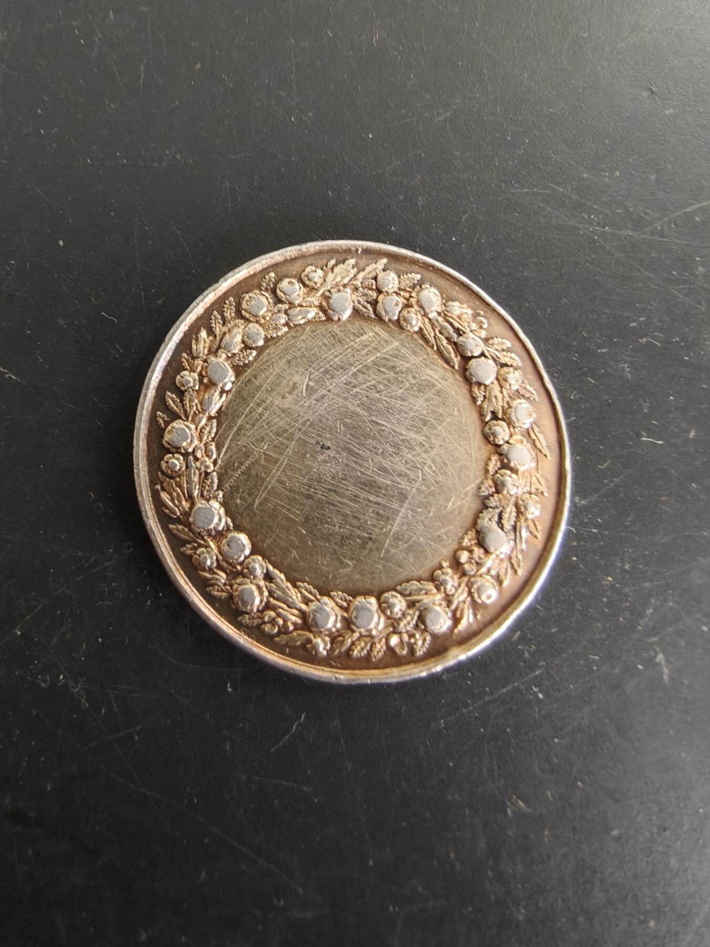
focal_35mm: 23
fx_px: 629
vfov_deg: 73.9
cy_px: 474
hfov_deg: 58.9
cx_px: 355
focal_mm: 2.32
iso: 320
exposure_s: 1/50
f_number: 2
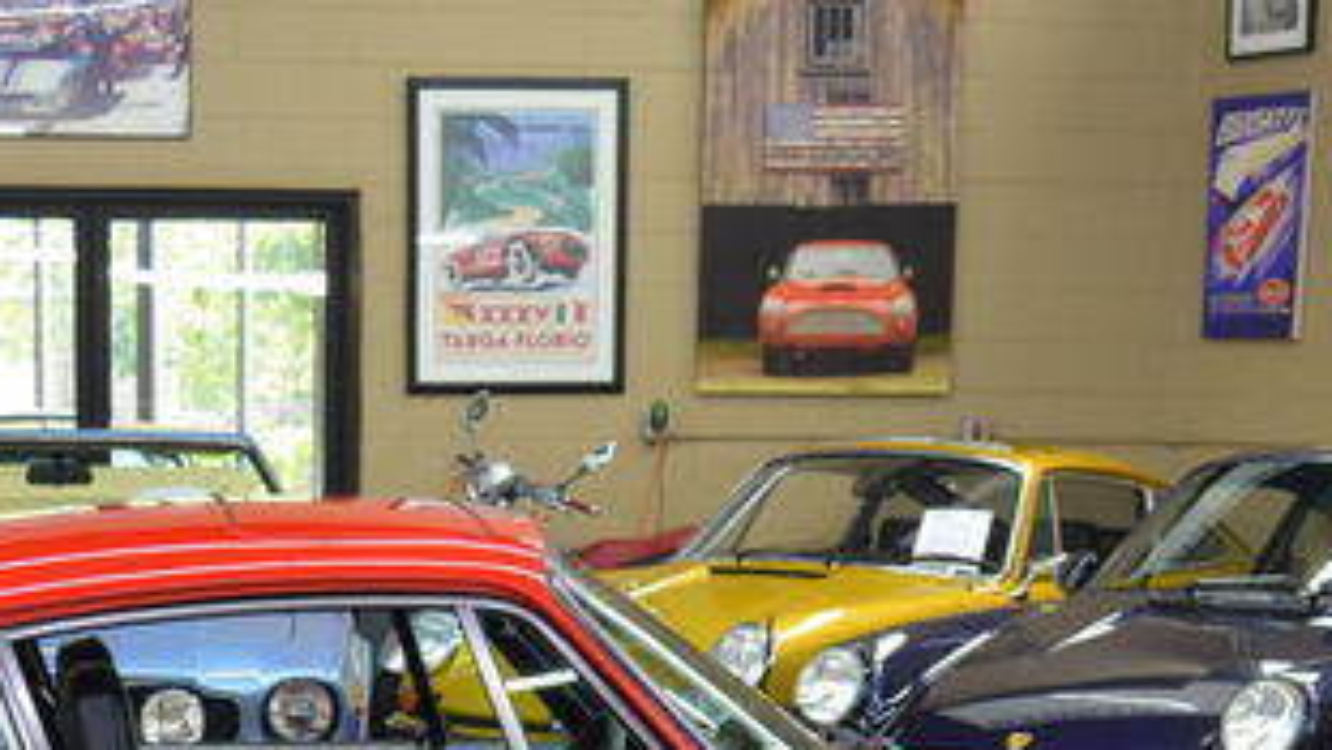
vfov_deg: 12.5
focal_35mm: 93
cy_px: 1054
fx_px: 3285
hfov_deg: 22.7
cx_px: 308
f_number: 4
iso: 800
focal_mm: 24
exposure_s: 1/60
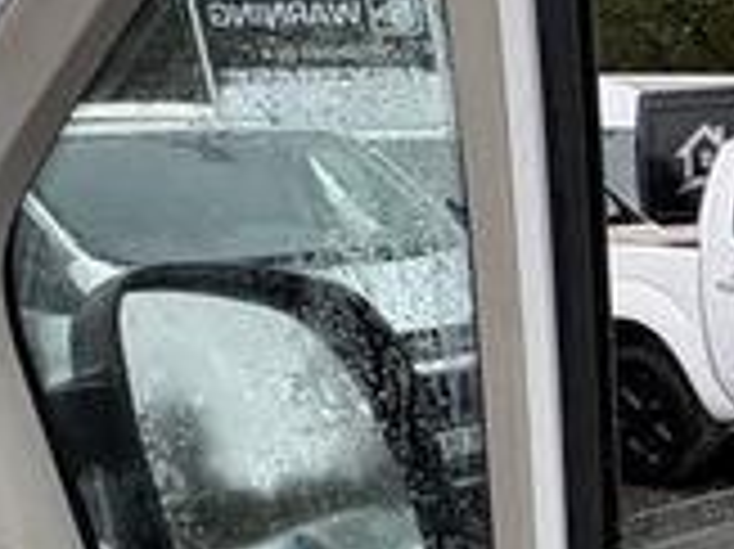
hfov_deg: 18.5
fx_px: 1632
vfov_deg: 18.6
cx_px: 1391
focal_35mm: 77
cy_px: 558
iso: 40
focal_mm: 2.22
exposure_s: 1/303
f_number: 2.2
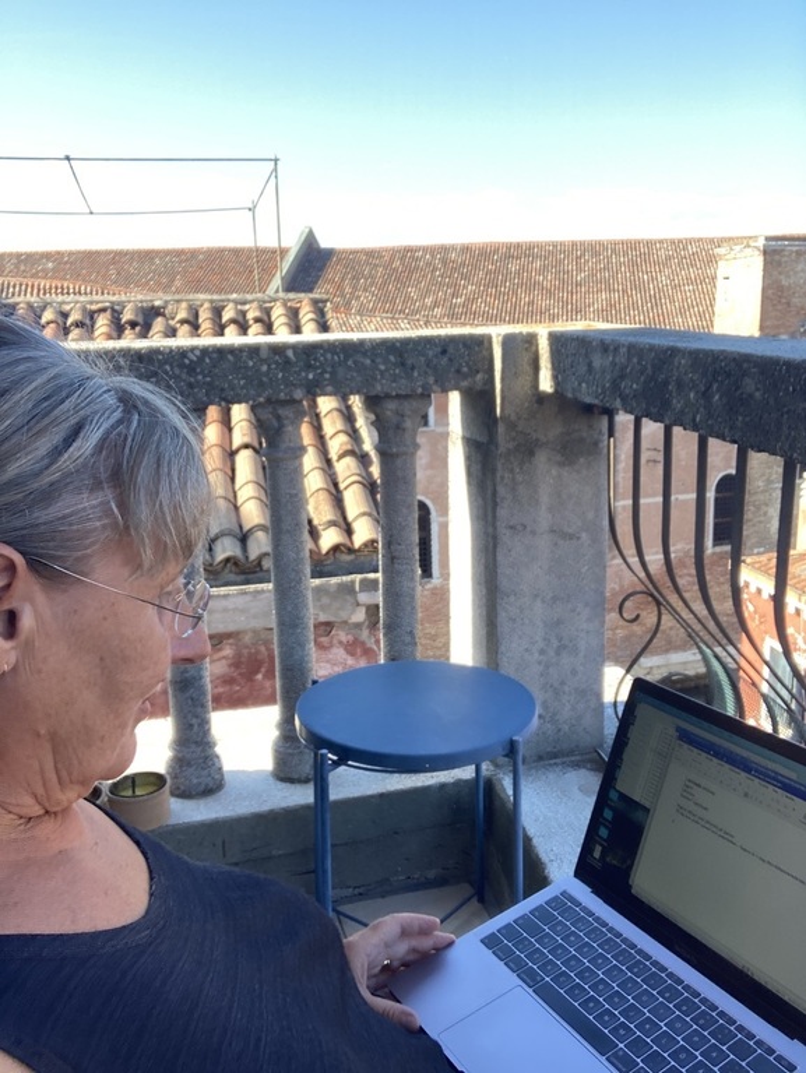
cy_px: 536
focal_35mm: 32
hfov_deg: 44.2
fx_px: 992
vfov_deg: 56.8
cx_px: 403
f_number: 2.2
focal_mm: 2.87
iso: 25
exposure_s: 1/121
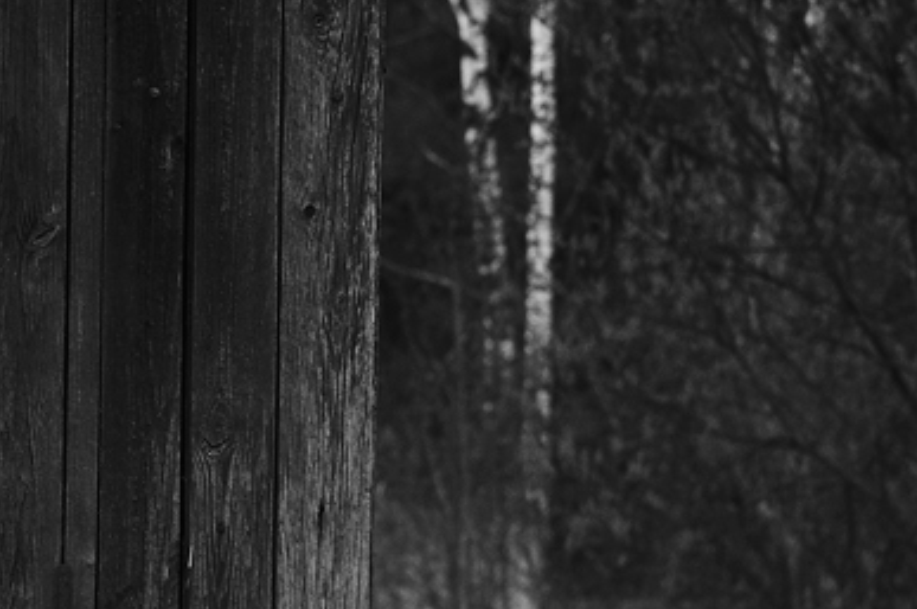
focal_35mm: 326
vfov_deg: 4.2
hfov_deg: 6.3
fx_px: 8293
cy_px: 755
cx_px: -159
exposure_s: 1/125
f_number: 6.3
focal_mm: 70
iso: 800
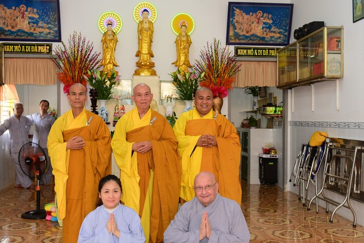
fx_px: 384
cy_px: 122
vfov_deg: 35.1
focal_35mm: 38
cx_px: 182
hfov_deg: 50.7
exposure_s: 1/60
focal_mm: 38
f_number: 5
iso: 400
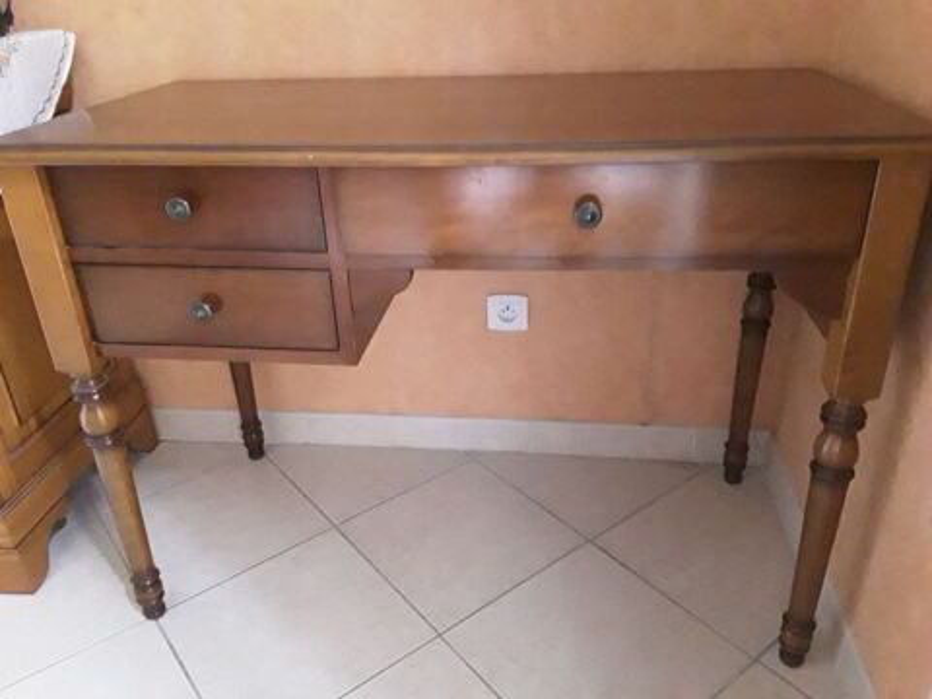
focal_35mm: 27
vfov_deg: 51.4
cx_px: 466
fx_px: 727
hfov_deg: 65.3
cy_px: 350
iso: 800
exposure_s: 1/17
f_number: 1.9
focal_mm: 2.91
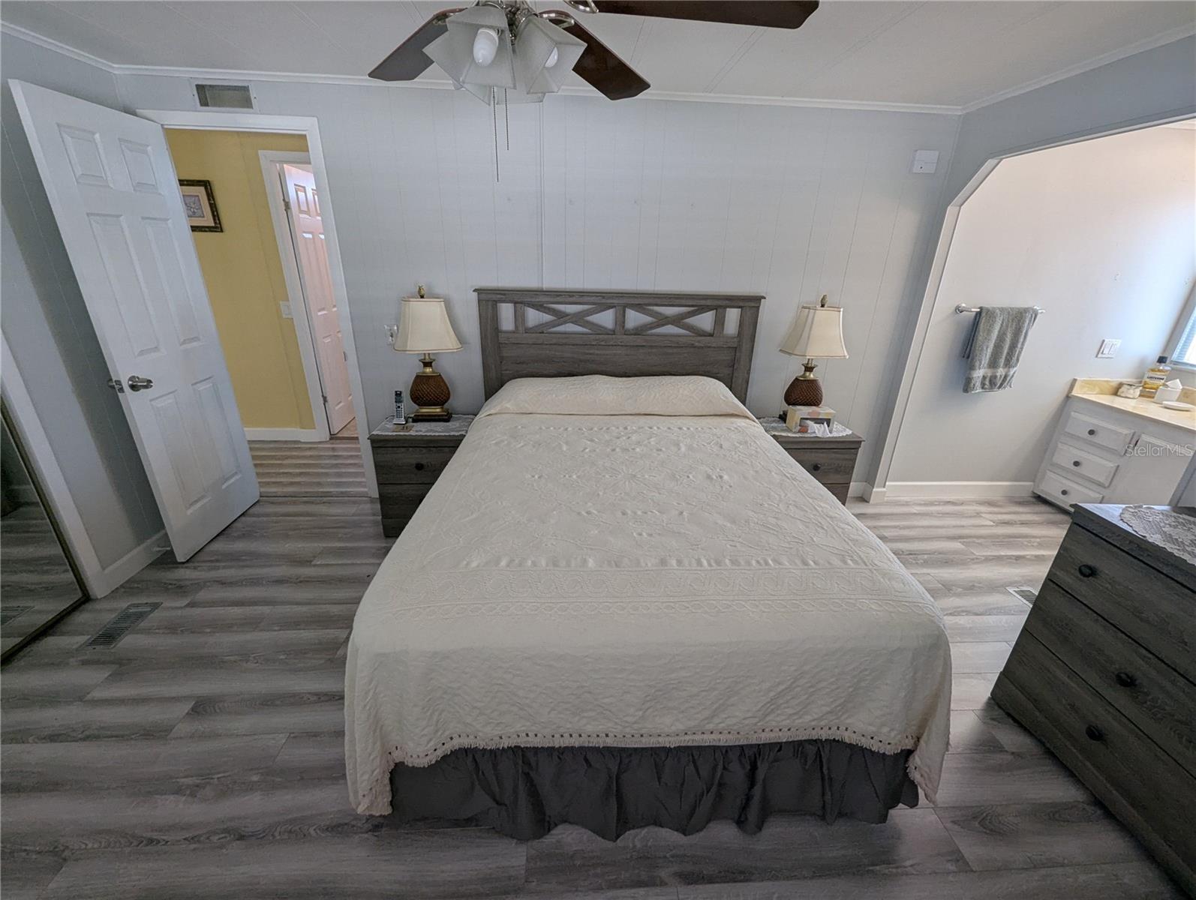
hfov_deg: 106.1
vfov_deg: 90.1
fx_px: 450
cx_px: 598
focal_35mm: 13
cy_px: 450
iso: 47
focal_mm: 1.95
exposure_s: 1/60
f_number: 2.2
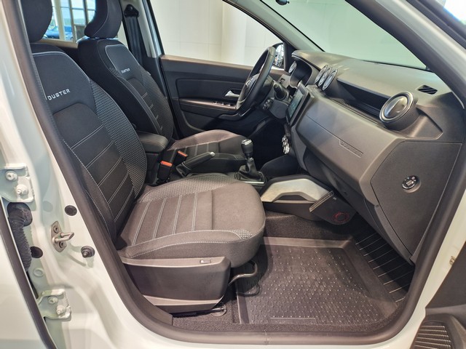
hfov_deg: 73.9
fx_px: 310
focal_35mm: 23
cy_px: 174
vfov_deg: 58.9
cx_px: 233
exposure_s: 1/100
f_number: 1.8
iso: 320
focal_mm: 5.4
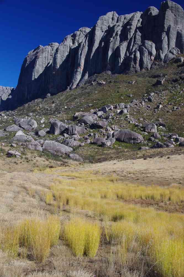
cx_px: 92
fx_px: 309
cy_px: 138
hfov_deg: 33.1
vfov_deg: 48.1
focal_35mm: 40
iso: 200
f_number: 11
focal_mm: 26.9
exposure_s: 1/80
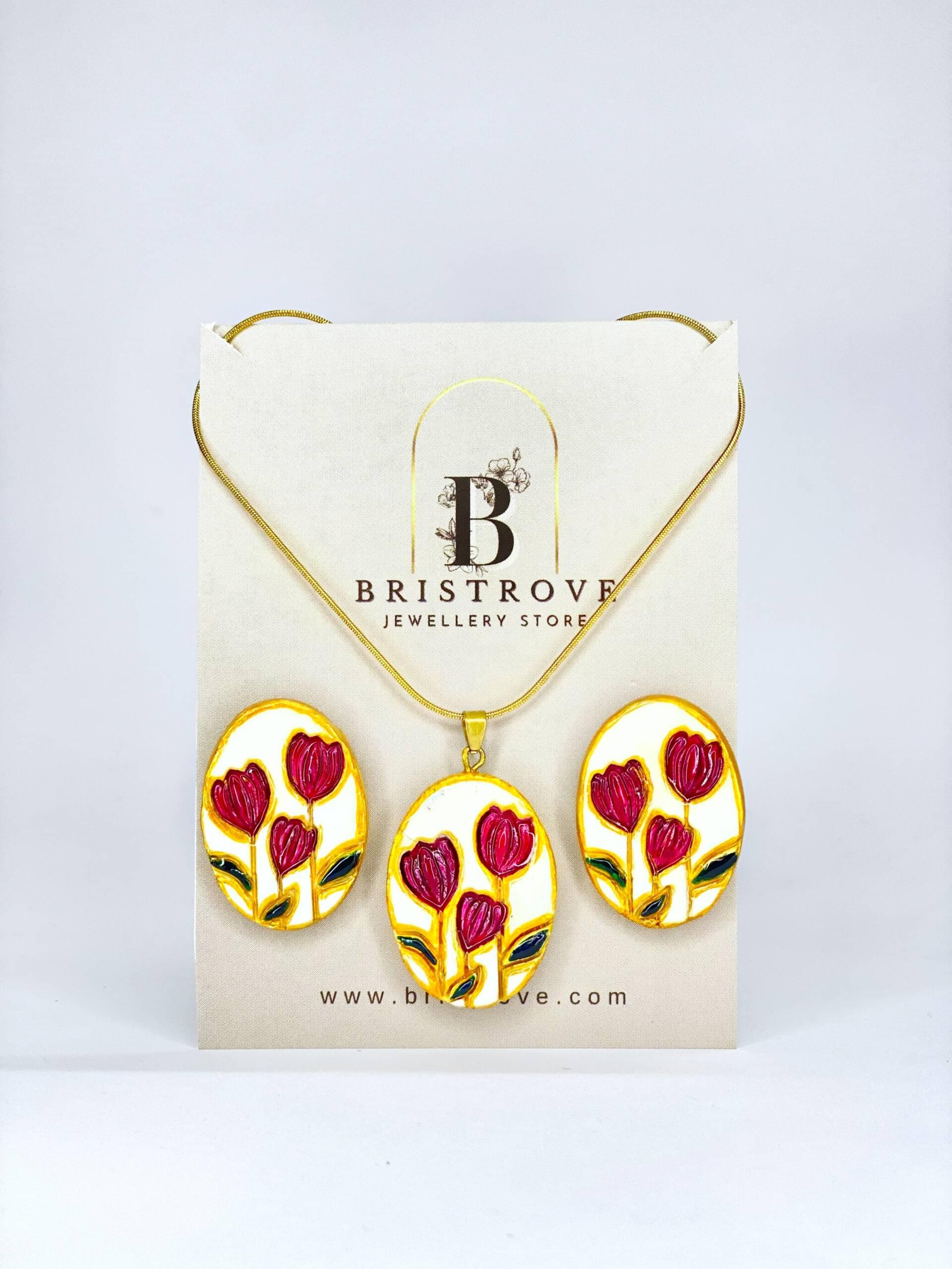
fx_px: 1907
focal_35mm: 52
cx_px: 476
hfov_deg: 28.0
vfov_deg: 36.8
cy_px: 634
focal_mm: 6
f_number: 2
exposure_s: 1/122
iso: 125
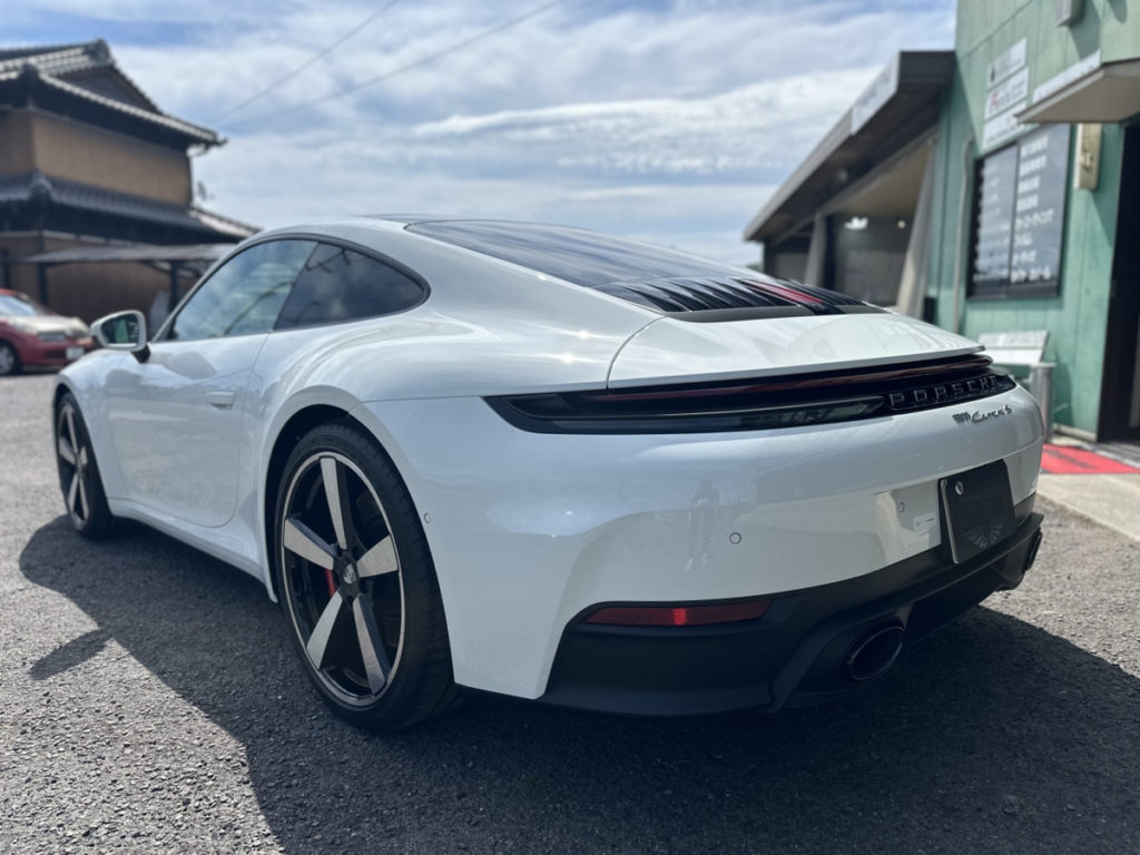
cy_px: 428
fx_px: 790
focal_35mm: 24
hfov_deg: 71.6
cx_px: 570
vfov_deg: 56.8
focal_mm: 6.86
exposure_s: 1/8197
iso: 80
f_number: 1.78
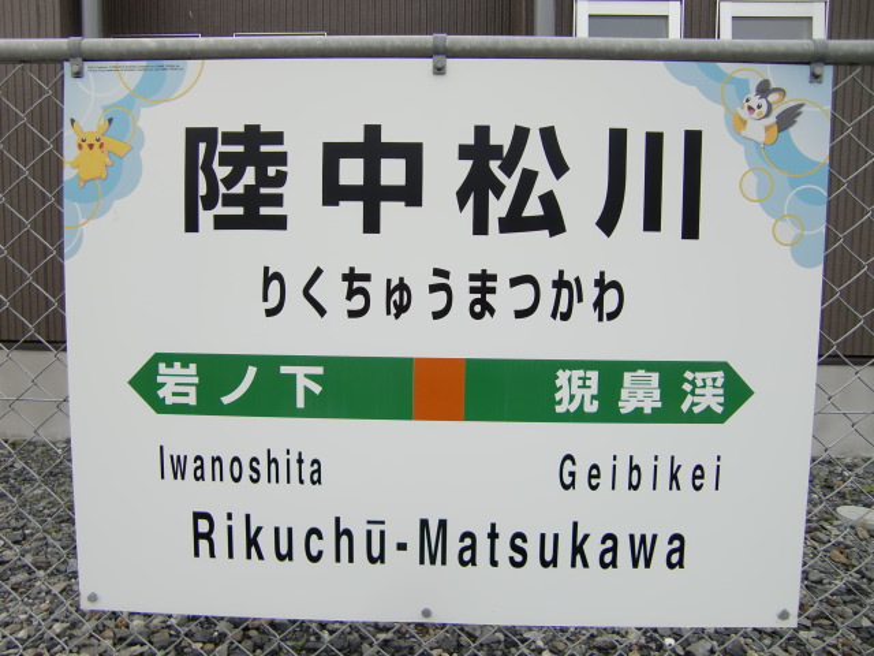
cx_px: 437
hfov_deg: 63.4
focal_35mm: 28
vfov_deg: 49.7
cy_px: 328
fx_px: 707
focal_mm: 4.9
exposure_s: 1/160
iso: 64
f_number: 2.6
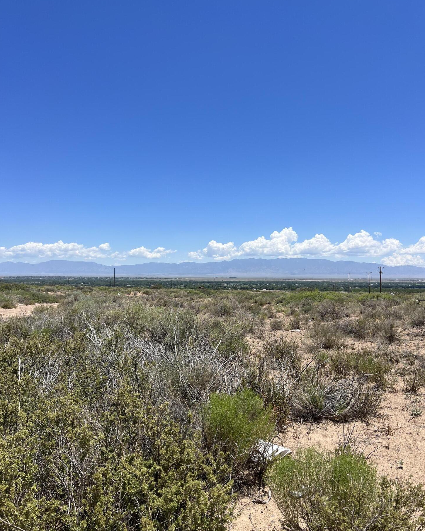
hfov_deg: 51.5
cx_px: 217
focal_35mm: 28
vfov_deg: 62.1
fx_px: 440
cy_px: 289
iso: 50
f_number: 1.5
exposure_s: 1/6211
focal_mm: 5.7
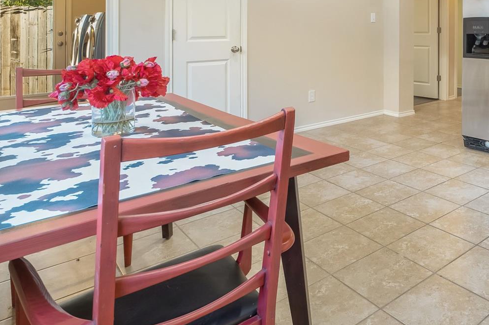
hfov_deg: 58.0
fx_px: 394
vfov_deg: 41.7
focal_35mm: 29
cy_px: 40
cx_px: 402
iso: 100
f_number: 8
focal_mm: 14
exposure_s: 1
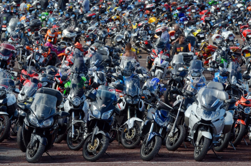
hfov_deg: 7.1
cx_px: 126
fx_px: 2035
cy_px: 83
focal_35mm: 292
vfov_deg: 4.7
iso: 100
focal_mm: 195
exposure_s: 1/400
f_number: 8
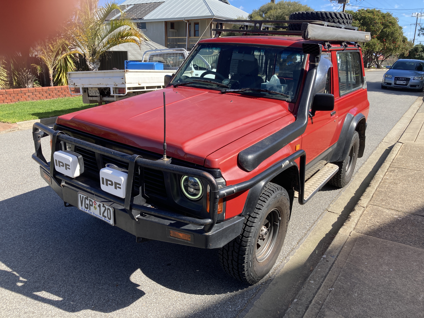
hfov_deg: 63.4
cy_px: 159
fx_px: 343
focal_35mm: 28
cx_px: 212
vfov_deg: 49.7
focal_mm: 3.99
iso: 20
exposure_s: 1/827
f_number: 1.8
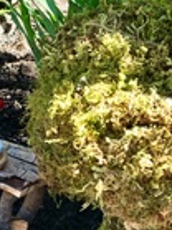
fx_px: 982
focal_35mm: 148
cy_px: -31
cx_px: 15
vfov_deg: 13.1
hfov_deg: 10.0
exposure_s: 1/120
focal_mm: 6.6
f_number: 2.8
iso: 32
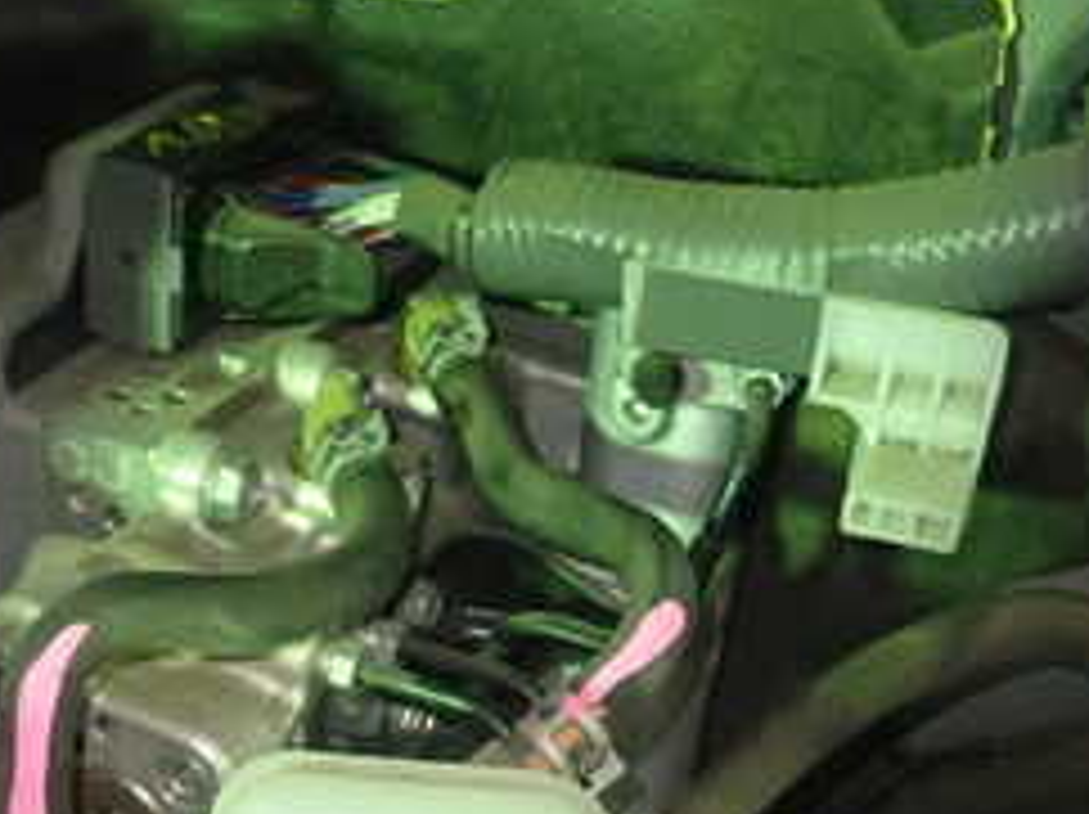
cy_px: 989
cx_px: 418
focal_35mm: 62
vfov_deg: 21.8
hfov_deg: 31.1
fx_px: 1949
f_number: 2
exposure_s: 1/30
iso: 500
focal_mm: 4.5
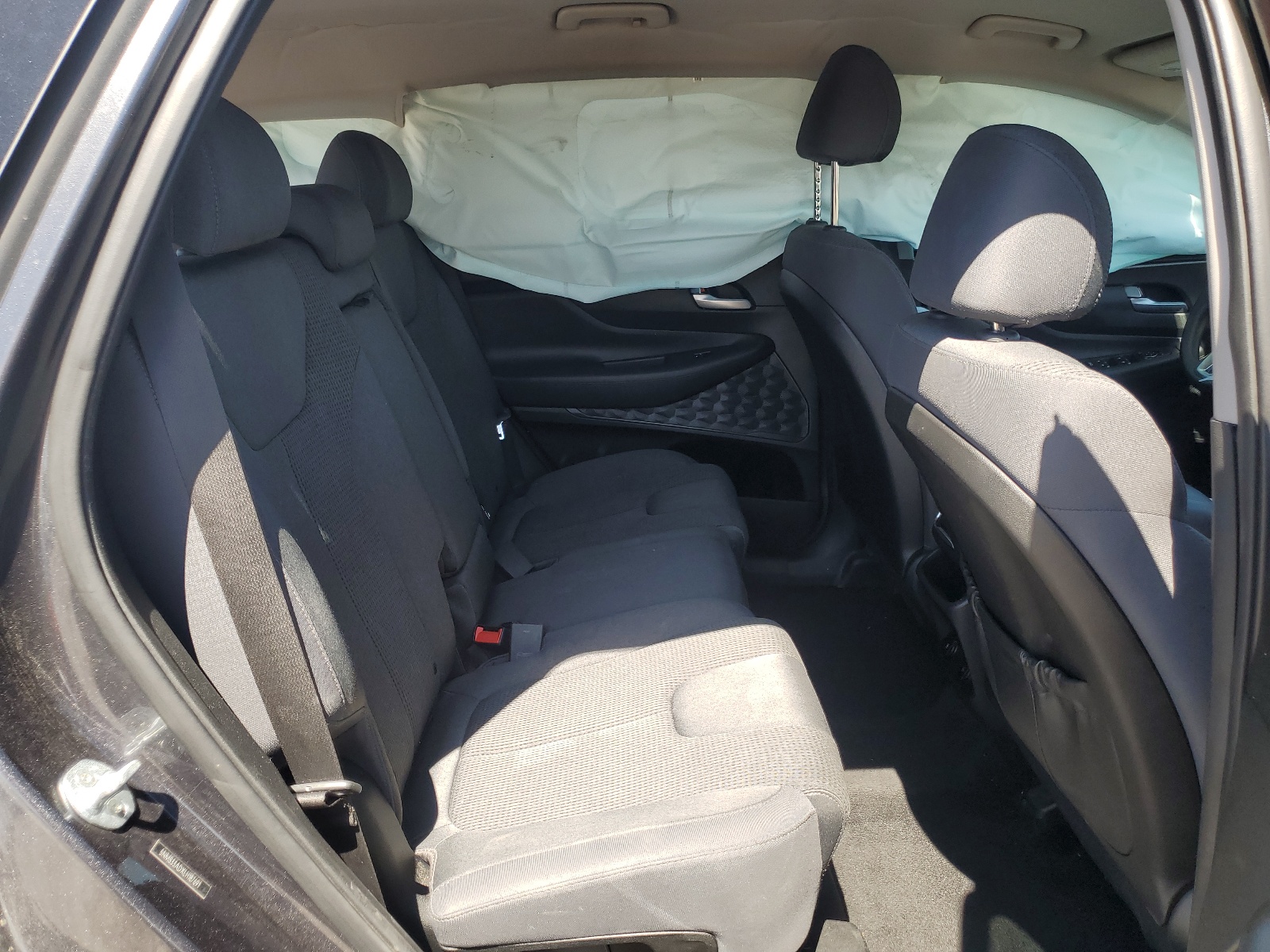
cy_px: 476
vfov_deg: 53.1
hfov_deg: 67.3
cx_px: 635
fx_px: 954
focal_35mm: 26
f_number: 1.5
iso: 50
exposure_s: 1/435
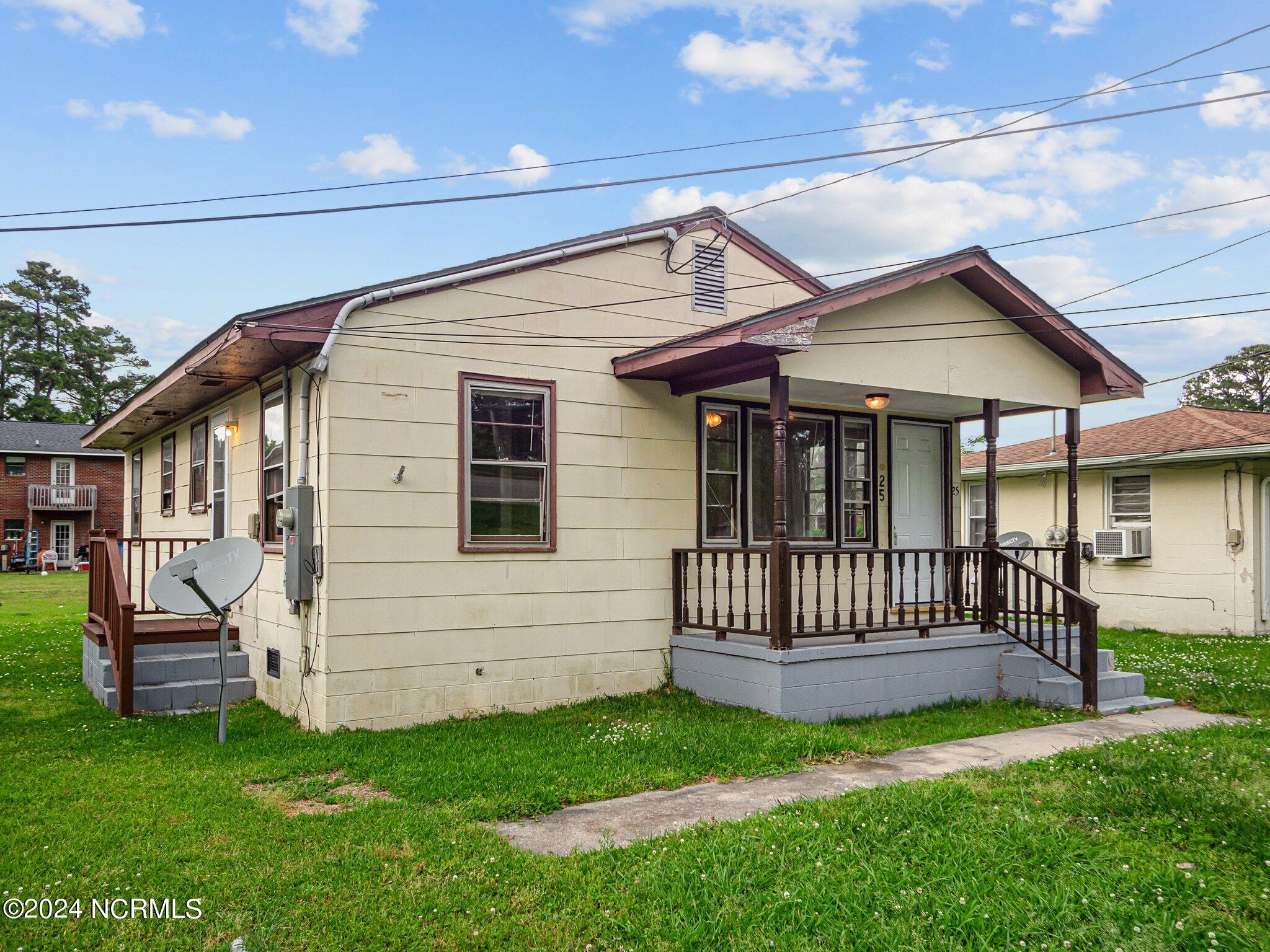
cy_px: 476
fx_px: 1027
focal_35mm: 28
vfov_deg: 49.7
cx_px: 635
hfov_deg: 63.4
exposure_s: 1/250
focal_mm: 14
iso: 200
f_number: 5.6
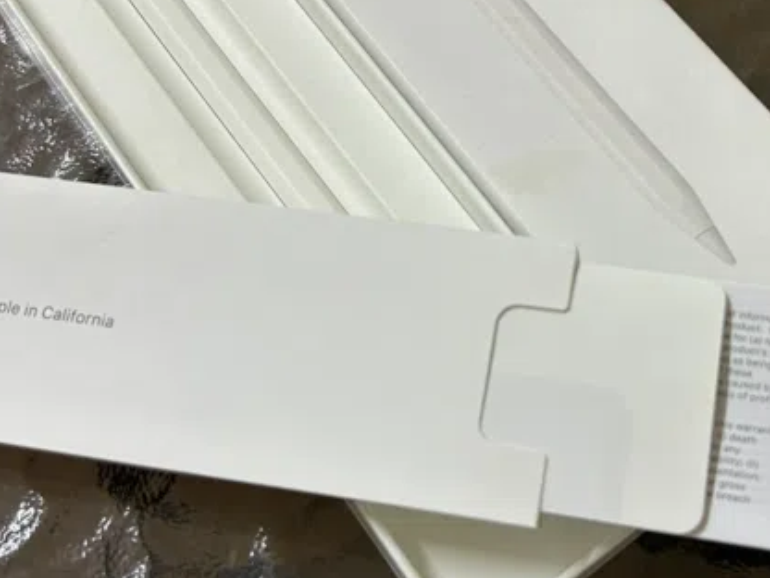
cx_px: 500
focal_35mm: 40
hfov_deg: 46.2
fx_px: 890
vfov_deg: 35.8
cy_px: 232
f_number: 1.5
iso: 100
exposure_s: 1/100
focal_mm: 5.7
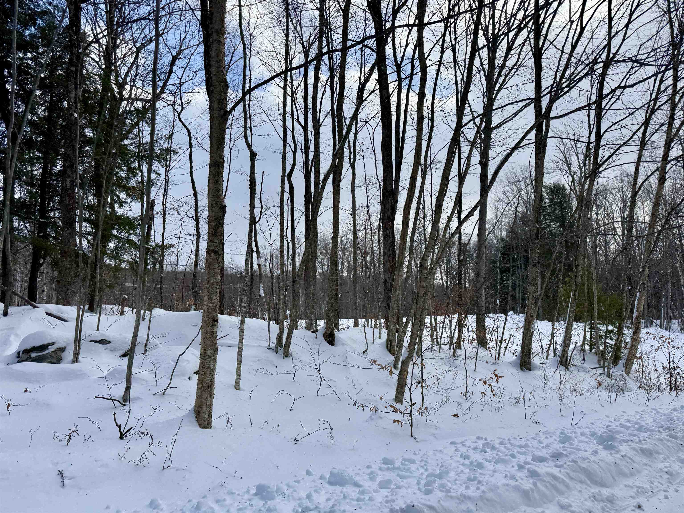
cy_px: 256
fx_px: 474
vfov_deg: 56.8
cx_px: 342
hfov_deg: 71.6
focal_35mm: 24
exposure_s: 1/3021
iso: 80
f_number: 1.78
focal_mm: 6.76
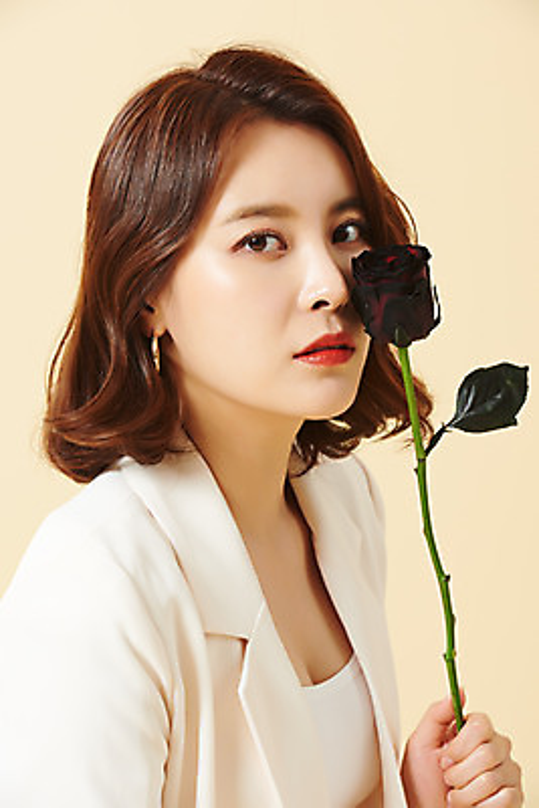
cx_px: 270
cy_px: 404
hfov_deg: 6.9
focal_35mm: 200
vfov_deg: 10.3
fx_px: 4487
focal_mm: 200
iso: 100
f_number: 16
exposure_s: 1/125
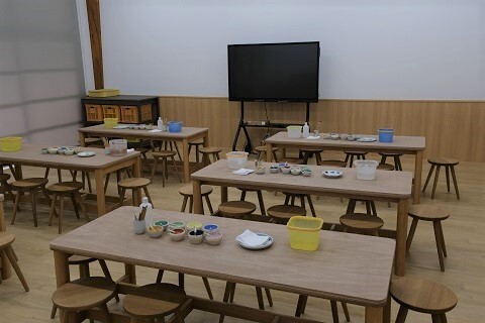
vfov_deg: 41.1
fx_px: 431
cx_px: 242
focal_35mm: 32
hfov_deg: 58.7
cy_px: 162
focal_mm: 21.5
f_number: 8
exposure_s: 1/100
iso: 800
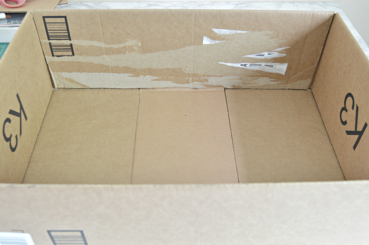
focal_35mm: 33
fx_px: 338
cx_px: 184
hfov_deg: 57.3
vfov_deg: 39.9
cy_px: 122
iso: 400
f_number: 5.6
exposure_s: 1/1.3
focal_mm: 22
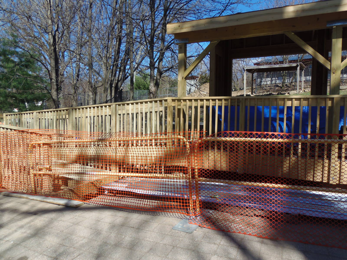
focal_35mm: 24
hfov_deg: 71.6
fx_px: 241
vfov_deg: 56.8
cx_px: 174
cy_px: 130
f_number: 2.9
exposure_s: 1/800
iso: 64
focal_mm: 4.3
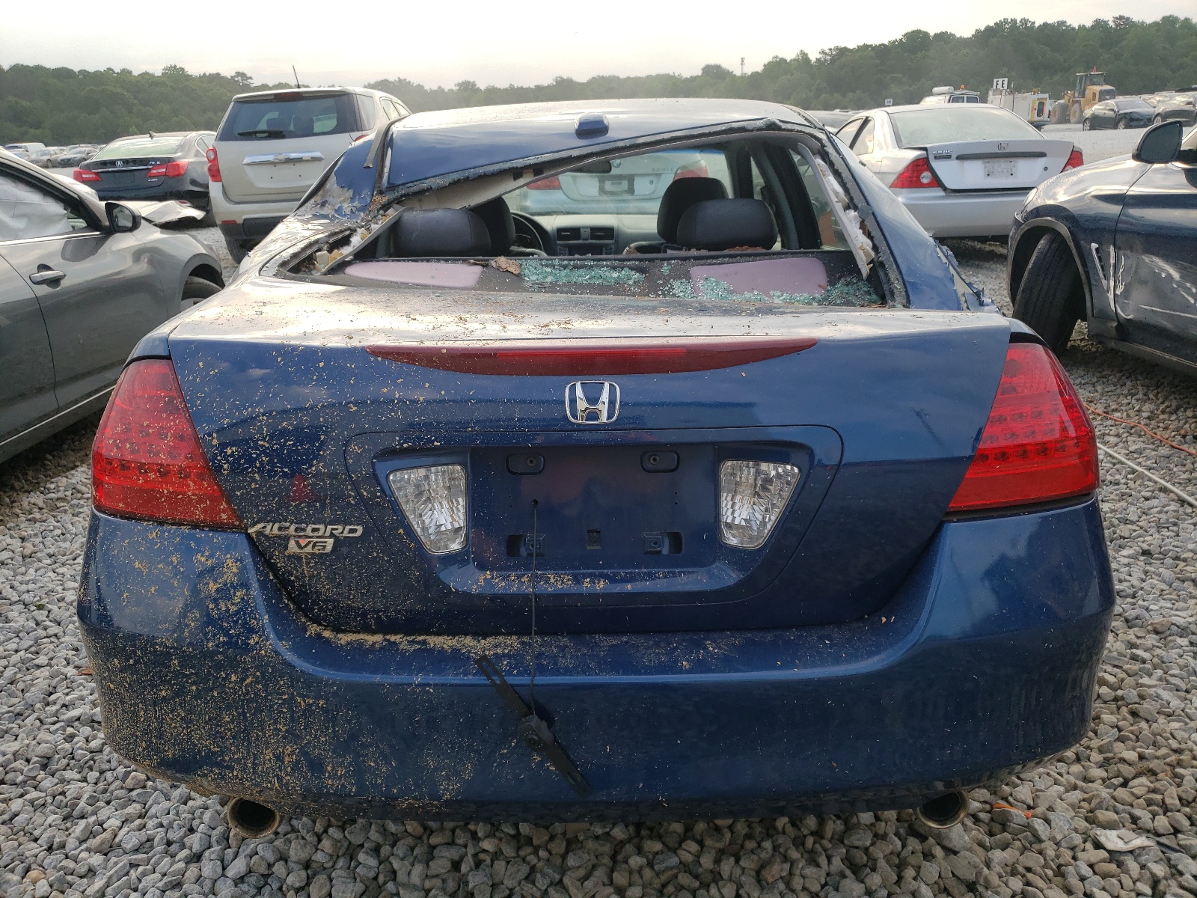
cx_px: 598
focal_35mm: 26
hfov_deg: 67.3
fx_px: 899
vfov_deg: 53.1
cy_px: 449
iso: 50
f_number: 1.5
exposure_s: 1/714
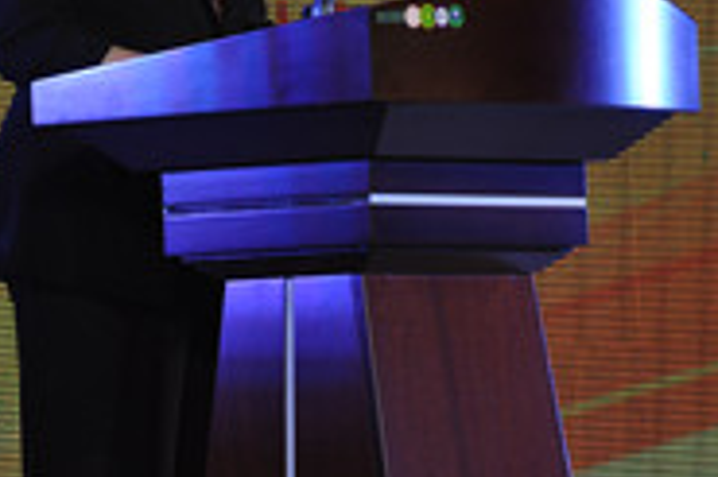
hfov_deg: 4.8
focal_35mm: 426
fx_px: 8496
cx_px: 245
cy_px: -43
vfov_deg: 3.2
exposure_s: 1/125
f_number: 5.6
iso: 400
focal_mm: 105
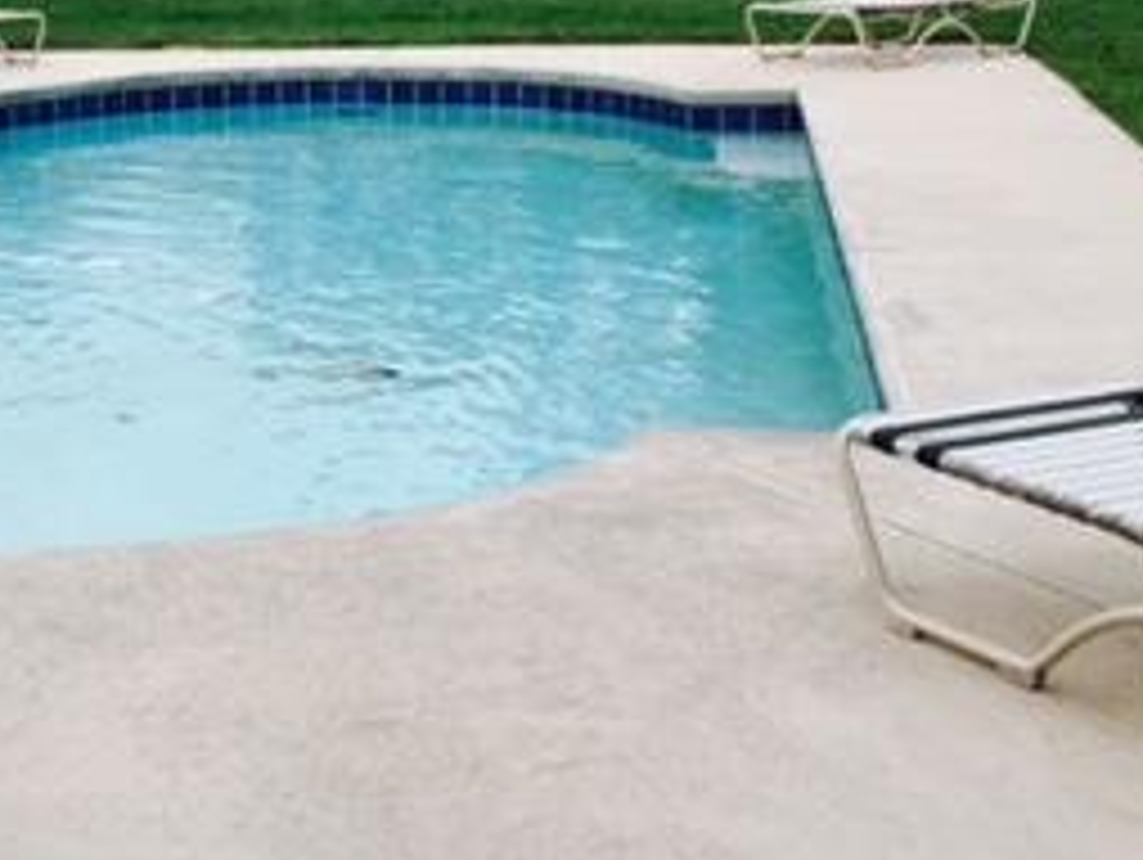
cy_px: 72
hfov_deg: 25.7
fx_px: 2413
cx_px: 90
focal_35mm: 73
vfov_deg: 19.8
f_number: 2.2
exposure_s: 1/169
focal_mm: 4.15
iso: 32
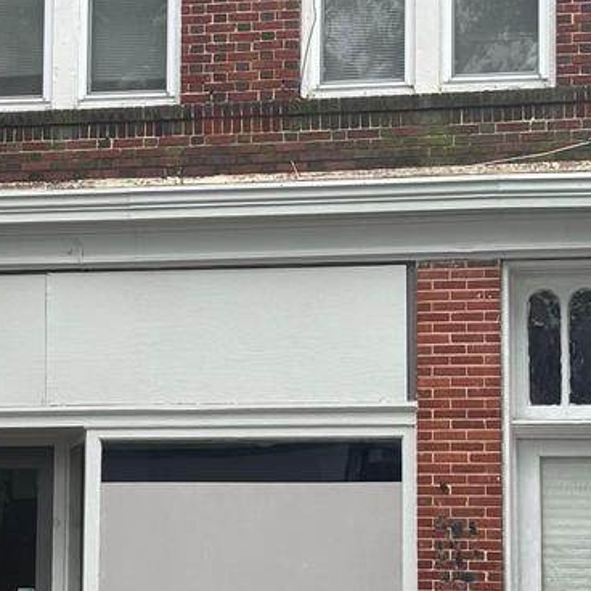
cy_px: 270
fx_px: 2608
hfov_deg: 12.9
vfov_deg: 12.9
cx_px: 143
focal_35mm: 135
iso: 32
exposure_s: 1/466
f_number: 1.6
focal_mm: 5.96
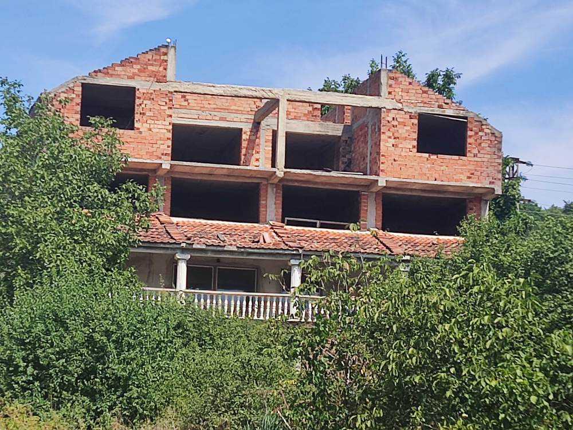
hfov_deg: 18.7
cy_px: 215
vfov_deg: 14.1
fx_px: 1738
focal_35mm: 105
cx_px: 286
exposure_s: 1/1307
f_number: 1.79
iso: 50
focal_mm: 4.71
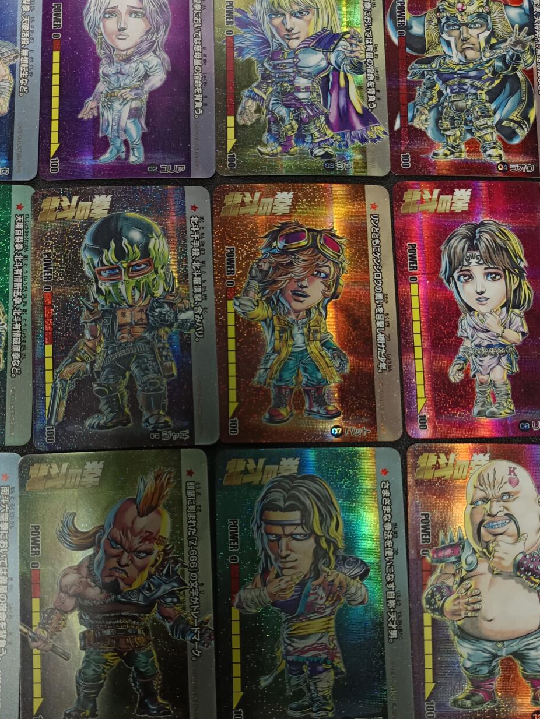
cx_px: 212
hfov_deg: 40.5
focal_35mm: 35
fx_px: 728
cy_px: 397
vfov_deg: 52.5
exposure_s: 1/50
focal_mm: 5.31
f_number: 1.7
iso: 248
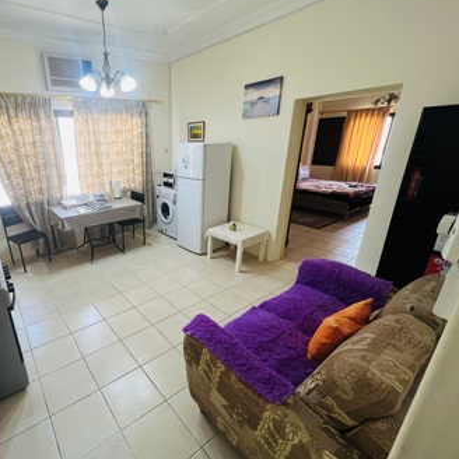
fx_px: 240
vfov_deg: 87.4
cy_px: 230
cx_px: 152
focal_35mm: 16
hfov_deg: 84.3
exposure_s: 1/50
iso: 160
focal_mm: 1.57
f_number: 1.8
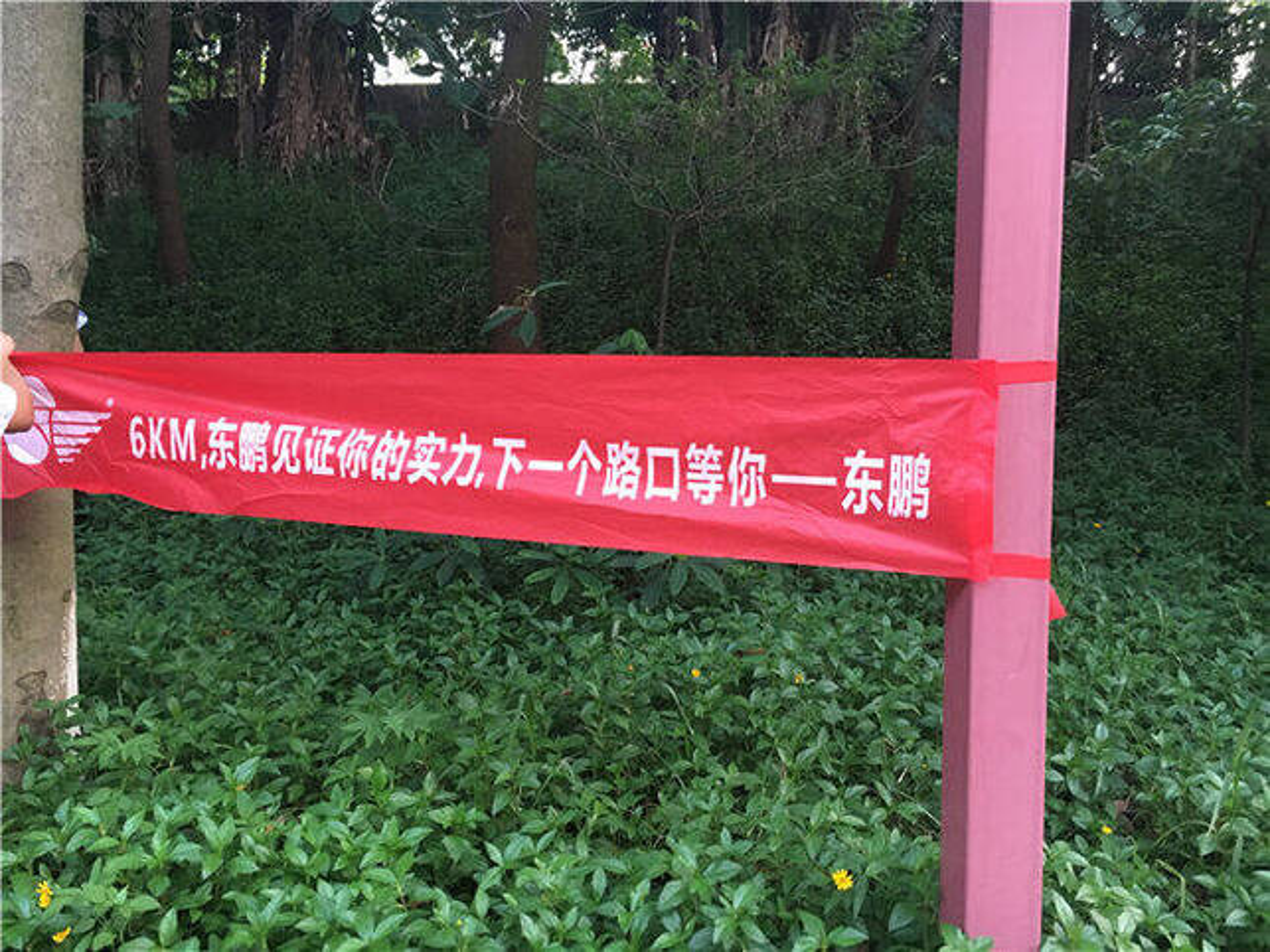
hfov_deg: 61.7
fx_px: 1064
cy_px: 476
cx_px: 635
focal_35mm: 29
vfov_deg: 48.2
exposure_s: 1/33
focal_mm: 4.15
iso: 200
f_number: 2.2
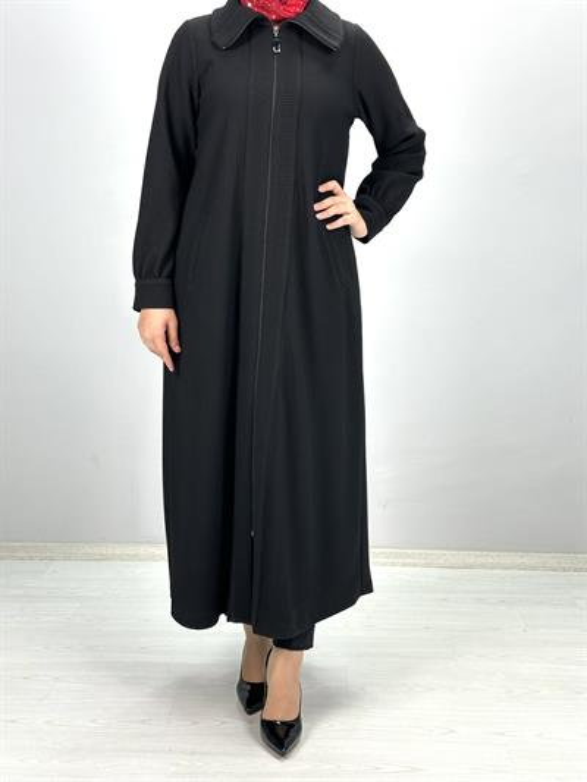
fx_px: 1085
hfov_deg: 30.3
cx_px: 294
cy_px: 391
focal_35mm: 48
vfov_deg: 39.6
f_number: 1.78
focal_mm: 6.86
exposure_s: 1/133
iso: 50
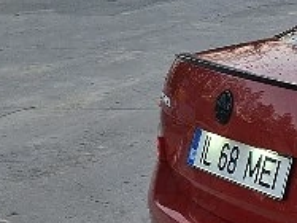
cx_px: 686
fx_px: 1055
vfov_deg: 11.9
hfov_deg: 12.8
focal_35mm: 123
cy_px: 226
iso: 50
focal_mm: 5.54
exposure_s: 1/141
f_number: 1.8
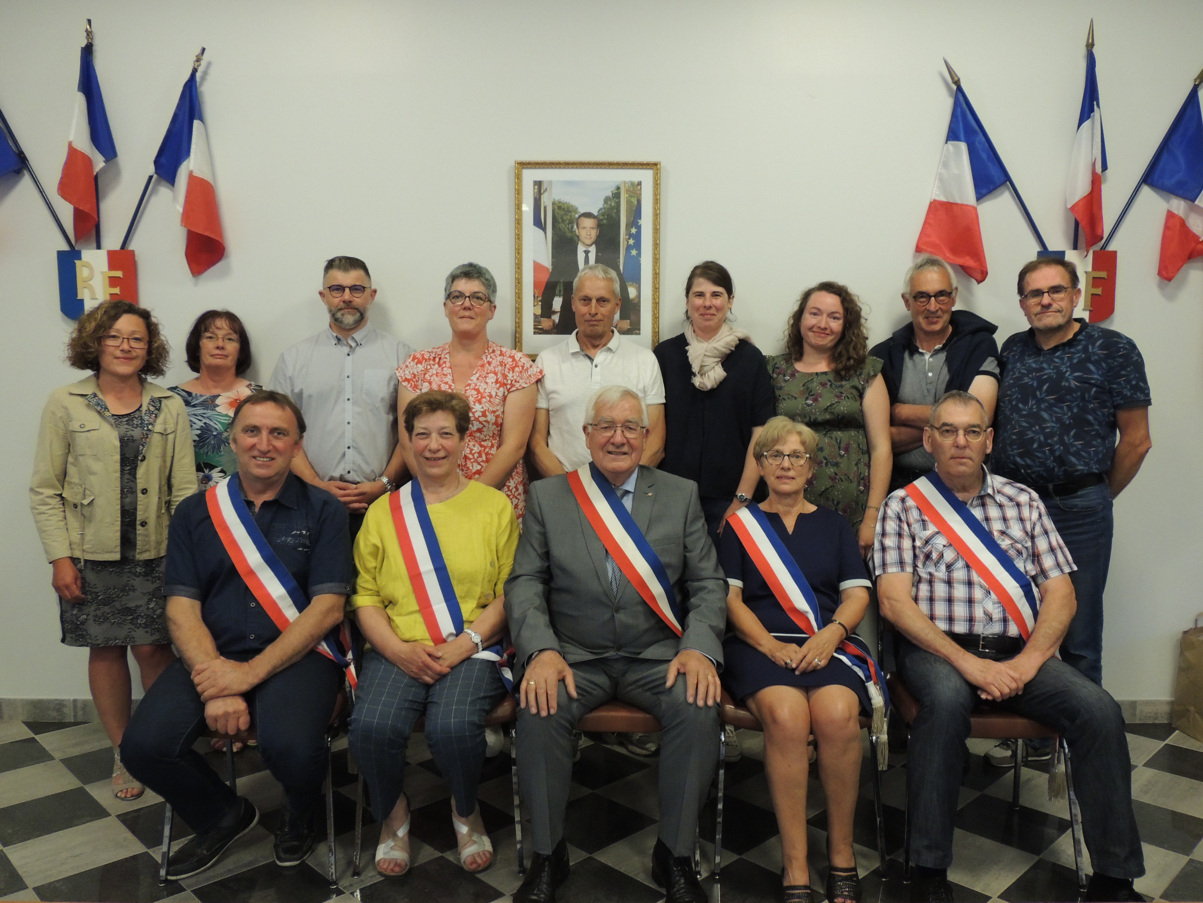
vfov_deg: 49.7
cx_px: 602
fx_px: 973
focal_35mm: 28
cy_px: 452
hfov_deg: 63.4
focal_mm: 4.9
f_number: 3.1
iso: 400
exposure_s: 1/20
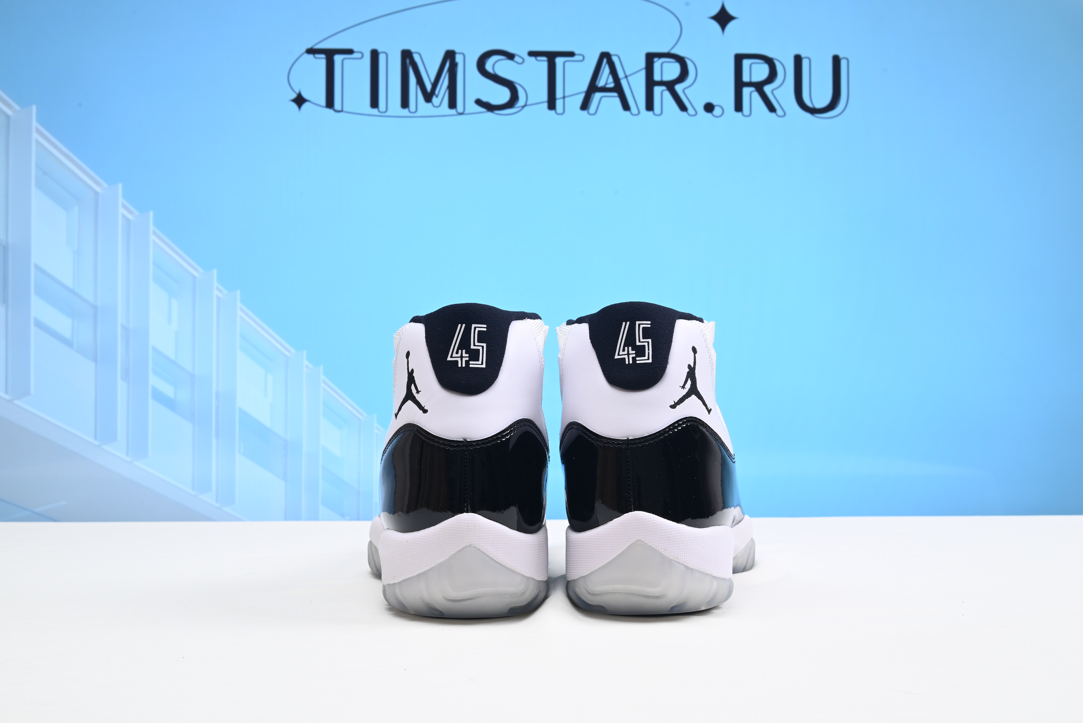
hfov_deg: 49.5
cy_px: 362
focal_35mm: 39
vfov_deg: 34.2
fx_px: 1174
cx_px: 542
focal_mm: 39
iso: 100
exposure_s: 1/2
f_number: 16
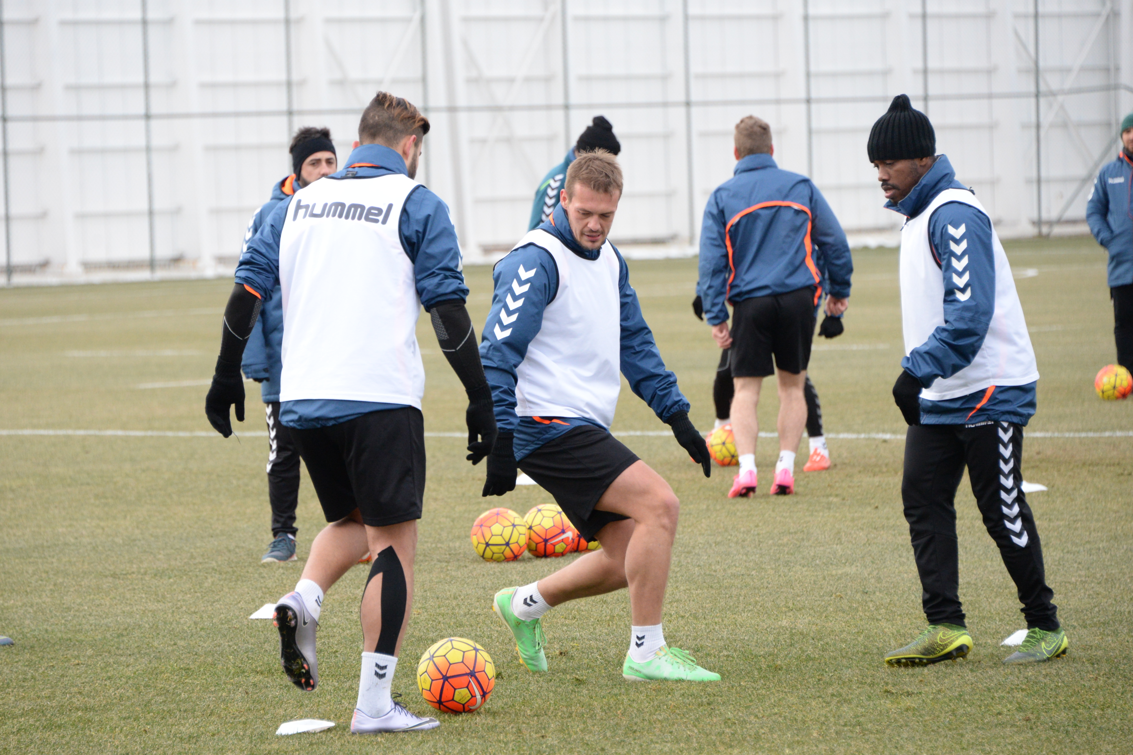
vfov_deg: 6.2
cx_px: 509
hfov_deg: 9.3
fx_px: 6955
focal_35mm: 221
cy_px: 405
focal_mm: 200
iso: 2500
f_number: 5.6
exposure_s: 1/1000
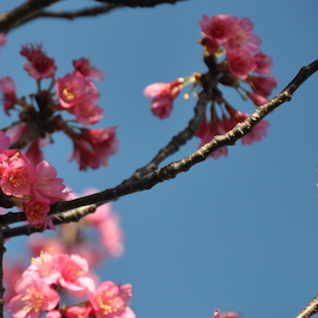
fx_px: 3201
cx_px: -5
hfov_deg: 5.7
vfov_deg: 5.7
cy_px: 214
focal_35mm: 308
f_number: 5.6
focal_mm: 105
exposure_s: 1/500
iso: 250
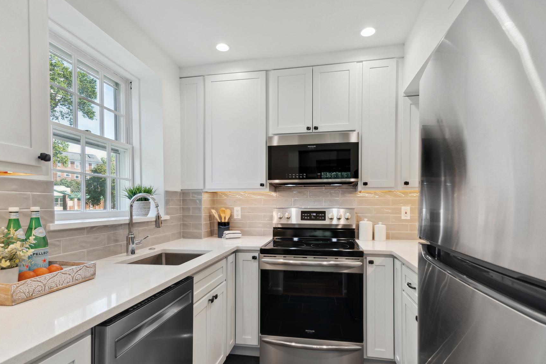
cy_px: 209
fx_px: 273
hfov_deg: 90.0
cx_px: 273
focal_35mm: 18
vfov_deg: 67.0
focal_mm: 10
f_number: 10
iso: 200
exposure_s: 1/4
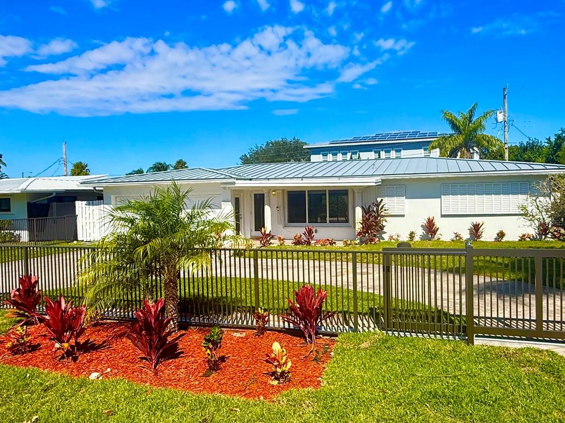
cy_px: 213
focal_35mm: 27
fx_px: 441
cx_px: 312
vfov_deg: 51.3
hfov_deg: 65.2
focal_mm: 2.22
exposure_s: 1/3125
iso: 50
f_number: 2.2
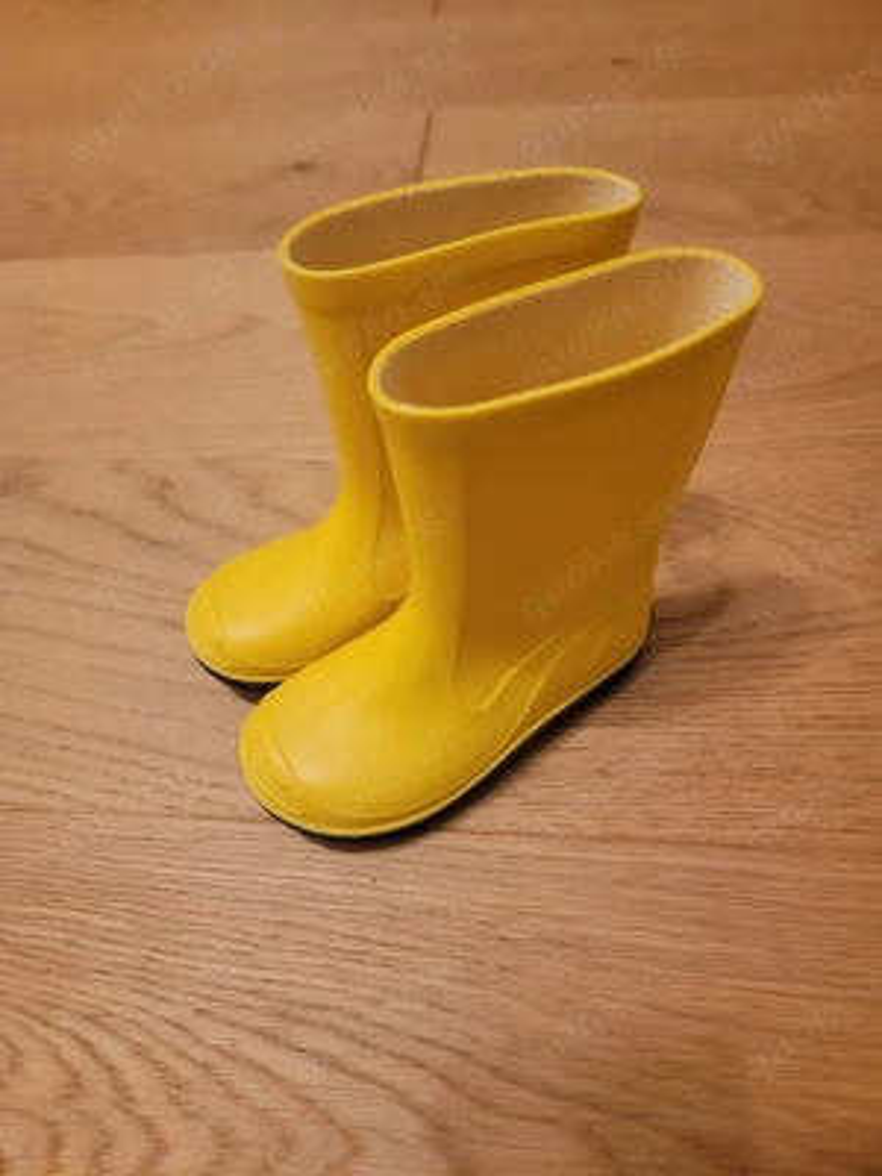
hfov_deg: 56.8
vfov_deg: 71.6
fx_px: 815
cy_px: 588
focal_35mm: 24
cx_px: 441
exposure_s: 1/40
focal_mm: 6.7
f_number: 1.8
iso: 640
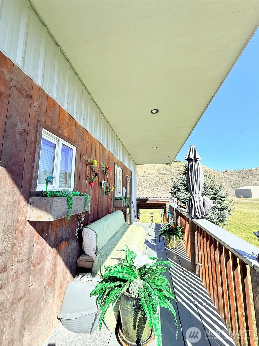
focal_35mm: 14
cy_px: 173
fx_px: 140
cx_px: 130
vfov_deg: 102.1
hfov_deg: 85.7
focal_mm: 2.22
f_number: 2.2
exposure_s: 1/1125
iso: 64
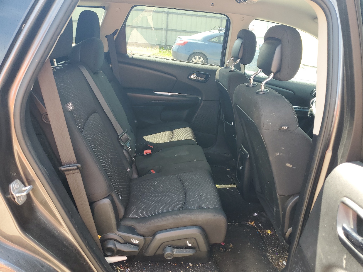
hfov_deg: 67.3
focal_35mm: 26
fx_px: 273
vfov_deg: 53.1
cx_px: 182
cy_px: 136
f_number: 1.5
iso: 50
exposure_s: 1/161
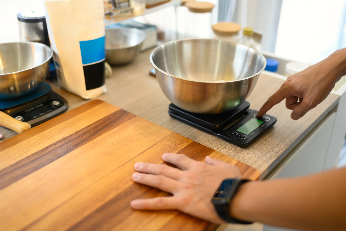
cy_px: 116
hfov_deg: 48.5
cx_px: 173
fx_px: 384
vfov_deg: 33.4
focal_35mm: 40
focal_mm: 40
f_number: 2
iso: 200
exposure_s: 1/500
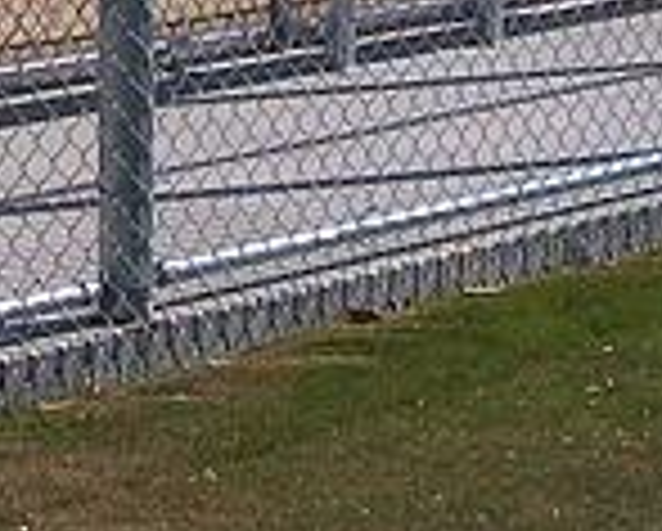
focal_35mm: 191
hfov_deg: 10.0
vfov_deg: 7.9
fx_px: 3747
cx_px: -27
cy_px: -338
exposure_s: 1/1170
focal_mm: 6
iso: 80
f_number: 4.8
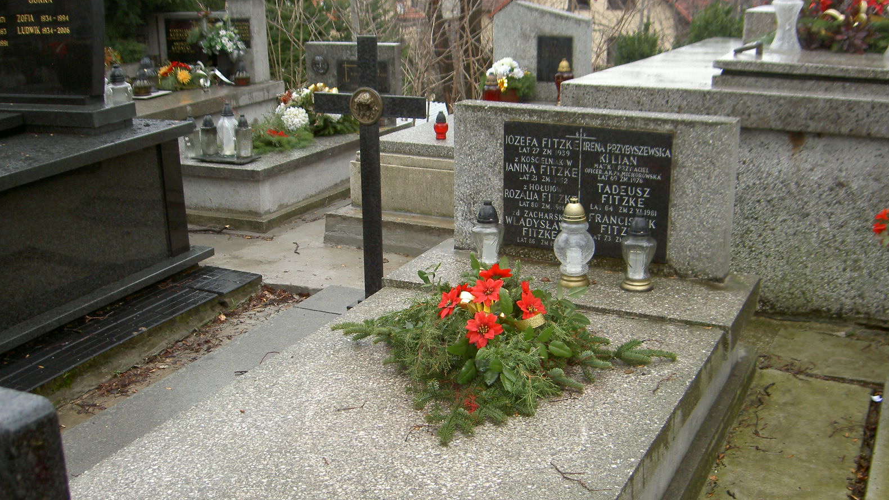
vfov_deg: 27.5
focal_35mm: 43
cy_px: 334
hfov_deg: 47.4
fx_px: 1014
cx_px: 441
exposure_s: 1/60
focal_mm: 8
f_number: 2.8
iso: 100
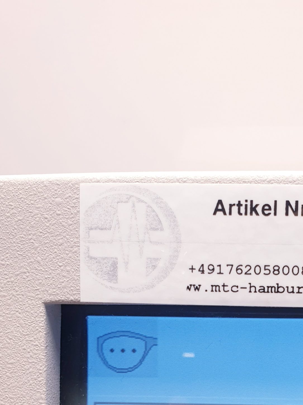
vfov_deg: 39.1
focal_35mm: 46
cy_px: 343
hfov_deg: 30.8
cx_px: 237
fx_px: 537
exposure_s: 1/100
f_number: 2.4
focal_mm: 4.3
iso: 80
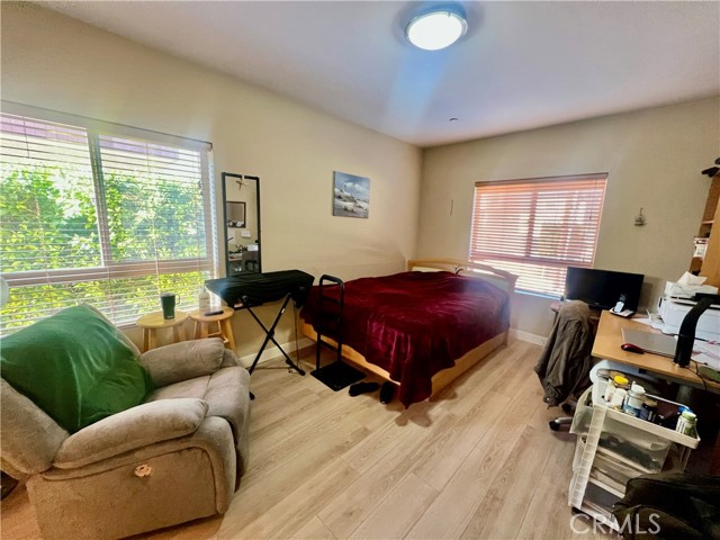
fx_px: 270
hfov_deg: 106.2
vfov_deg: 89.9
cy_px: 270
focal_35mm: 13
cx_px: 360
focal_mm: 1.57
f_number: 1.8
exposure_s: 1/60
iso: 500
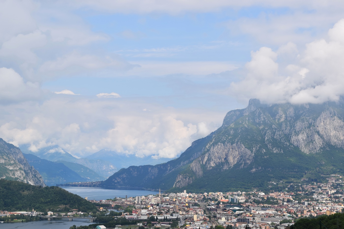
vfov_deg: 17.5
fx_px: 745
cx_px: 172
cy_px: 114
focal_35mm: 78
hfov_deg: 26.0
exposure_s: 1/500
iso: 200
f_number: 11
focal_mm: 52
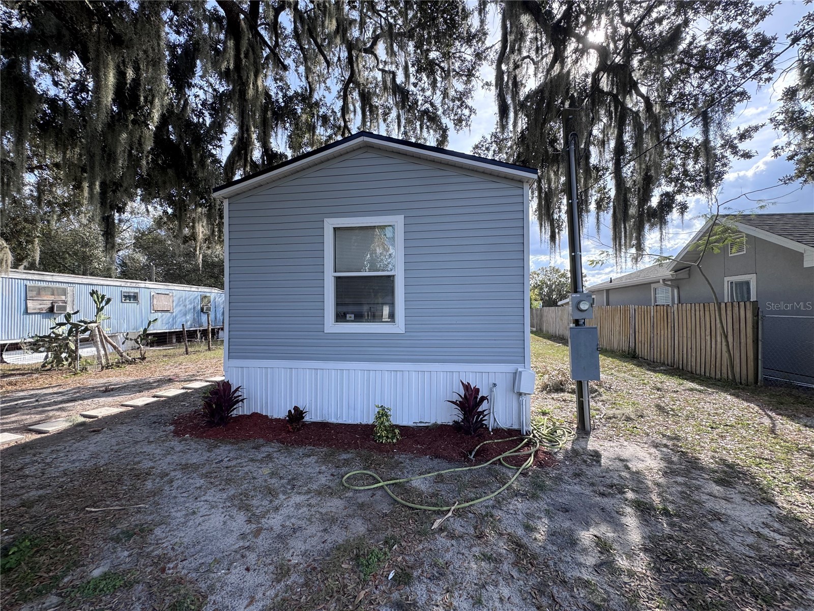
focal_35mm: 14
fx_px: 329
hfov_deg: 102.1
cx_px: 407
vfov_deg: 85.7
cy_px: 306
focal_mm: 2.22
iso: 40
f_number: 2.2
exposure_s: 1/573
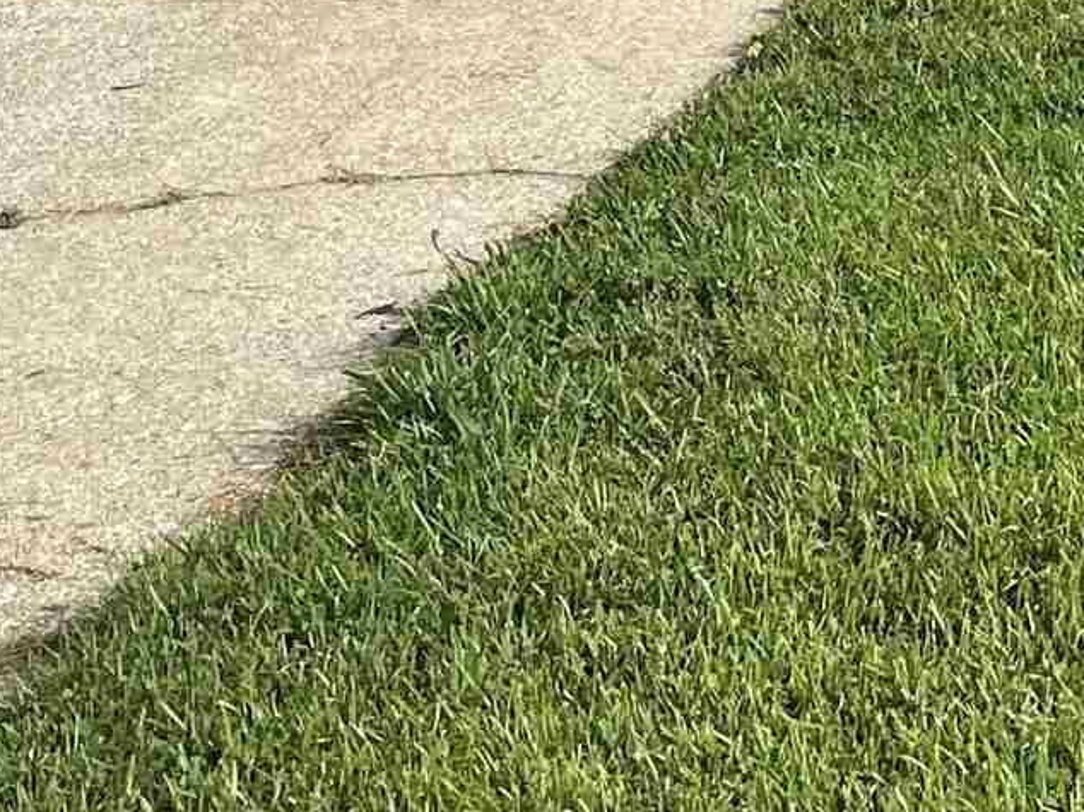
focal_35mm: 126
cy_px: -1034
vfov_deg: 10.4
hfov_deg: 14.8
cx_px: 1522
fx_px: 3944
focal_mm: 4.2
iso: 32
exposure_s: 1/1984
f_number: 1.6
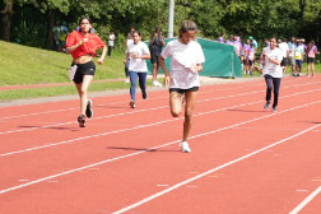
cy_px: 40
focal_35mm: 230
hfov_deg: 8.9
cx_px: 307
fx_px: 2049
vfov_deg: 6.0
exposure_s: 1/4000
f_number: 2.8
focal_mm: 56.7
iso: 250
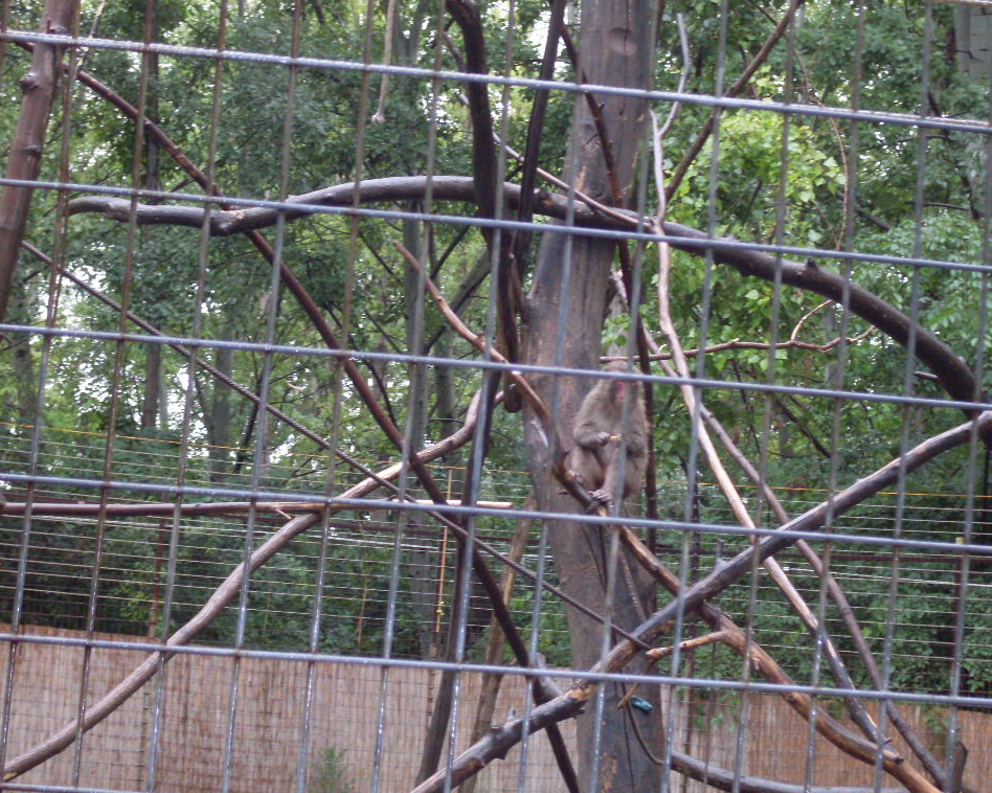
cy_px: 393
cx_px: 532
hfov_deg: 19.8
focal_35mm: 97
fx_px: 2847
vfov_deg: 15.9
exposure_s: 1/60
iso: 240
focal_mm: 15.3
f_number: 4.4
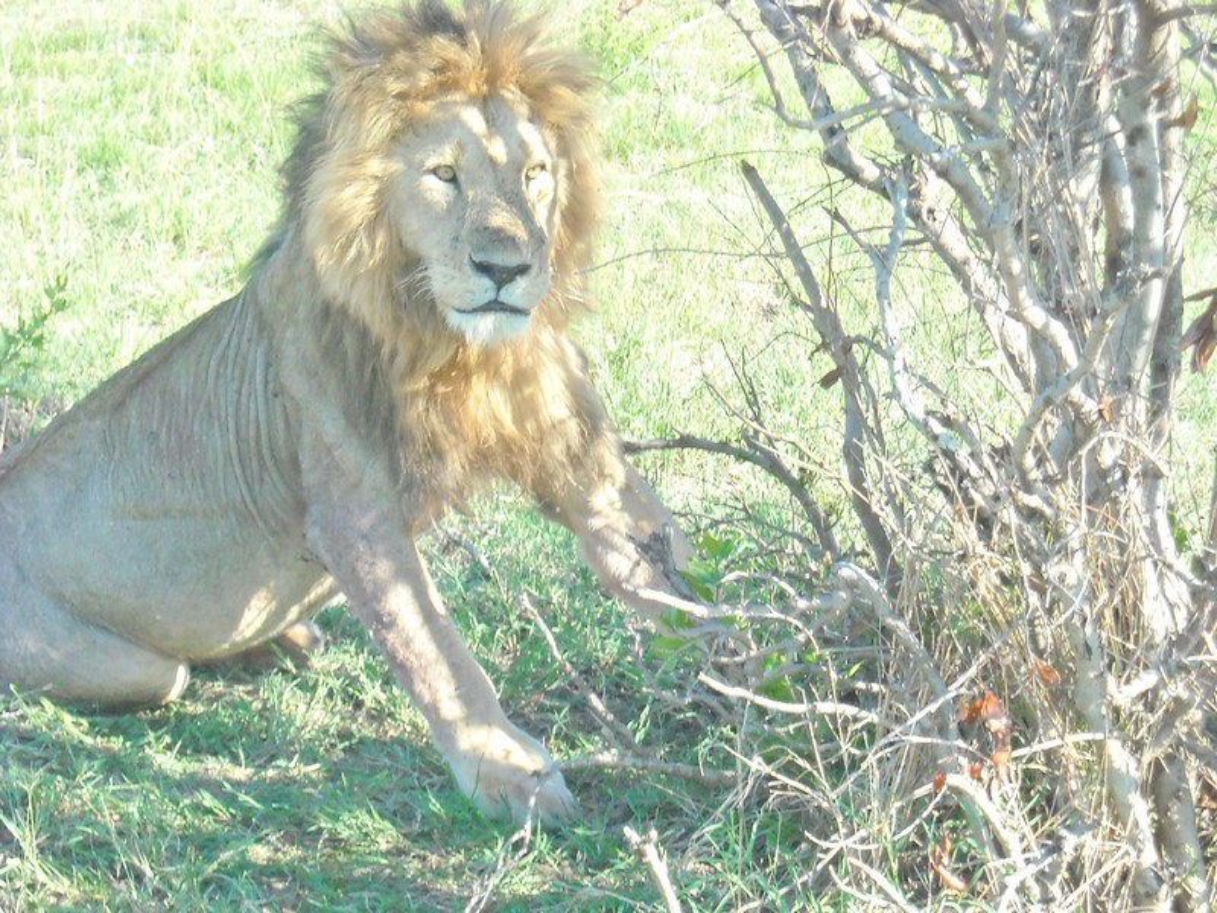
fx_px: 3692
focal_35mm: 105
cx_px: 608
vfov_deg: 14.1
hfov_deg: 18.7
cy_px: 456
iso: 227
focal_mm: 17.1
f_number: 4.7
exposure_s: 1/250
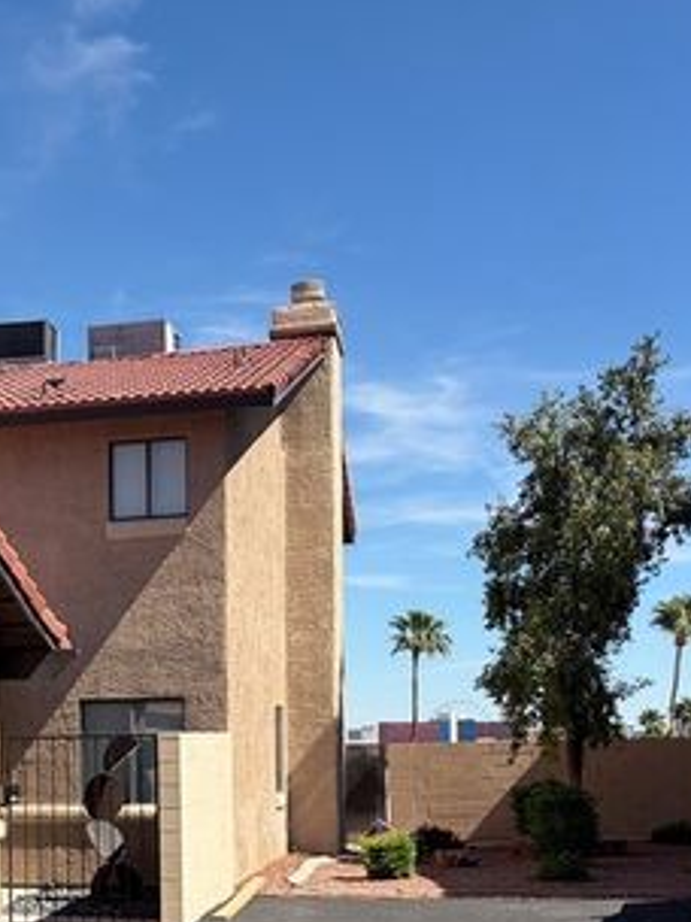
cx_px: -21
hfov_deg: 24.3
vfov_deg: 33.0
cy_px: 714
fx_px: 1517
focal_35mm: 57
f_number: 1.6
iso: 50
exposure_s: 1/3448
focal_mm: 5.96
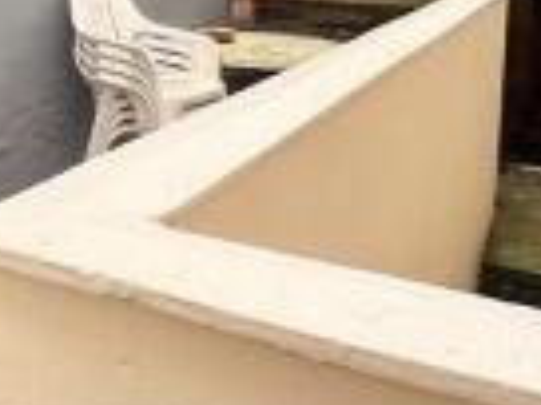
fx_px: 938
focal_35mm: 60
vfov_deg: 23.3
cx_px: -50
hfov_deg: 29.2
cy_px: -6
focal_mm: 2.22
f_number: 2.2
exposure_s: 1/127
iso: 40
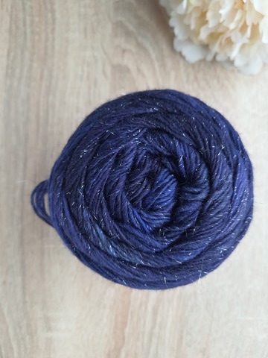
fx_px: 268
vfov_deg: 67.3
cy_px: 179
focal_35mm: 26
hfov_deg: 53.1
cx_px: 134
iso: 320
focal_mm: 4.32
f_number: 1.7
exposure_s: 1/100
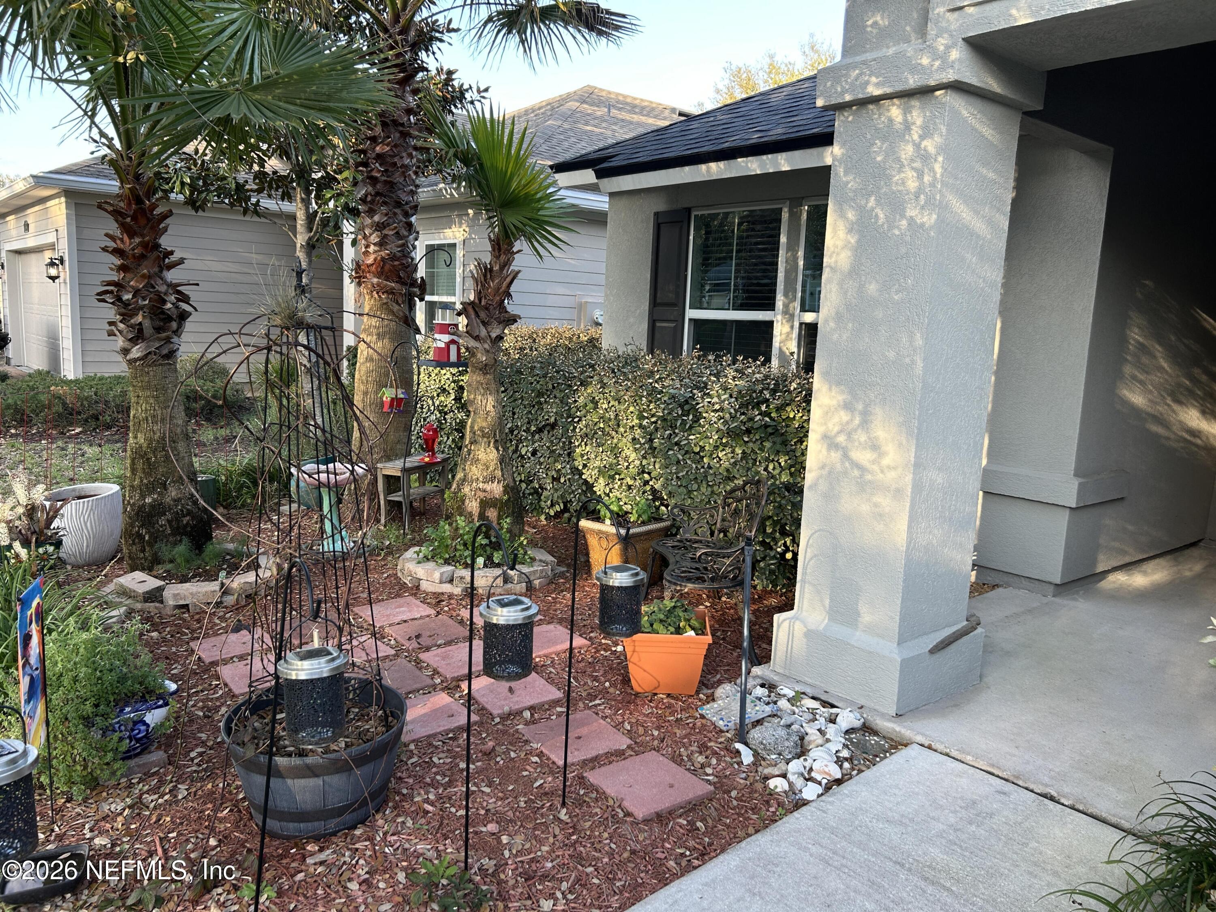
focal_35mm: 26
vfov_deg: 53.1
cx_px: 608
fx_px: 913
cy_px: 456
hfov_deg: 67.3
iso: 40
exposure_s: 1/153
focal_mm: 5.7
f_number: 1.5
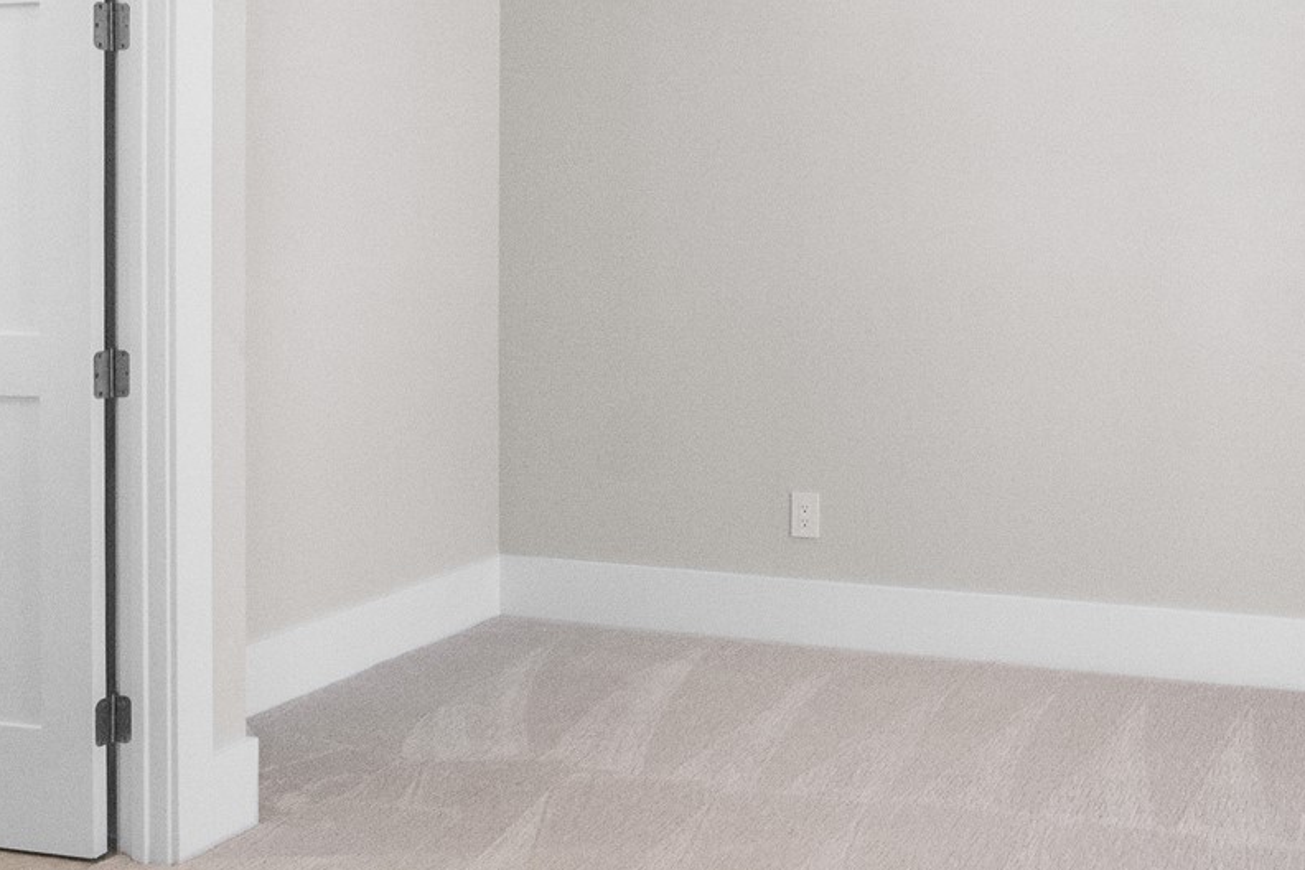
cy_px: 236
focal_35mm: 42
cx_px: 918
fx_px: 1522
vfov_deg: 31.4
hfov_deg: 45.4
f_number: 13
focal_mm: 10
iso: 3200
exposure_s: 1/60
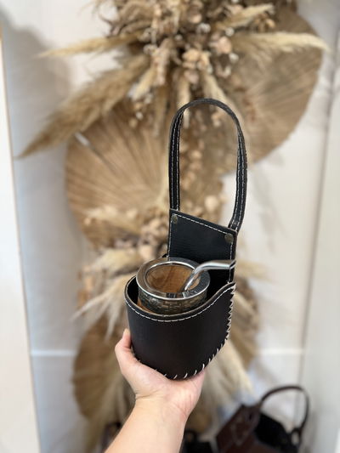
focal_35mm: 24
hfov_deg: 56.8
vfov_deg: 71.6
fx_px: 314
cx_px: 170
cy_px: 226
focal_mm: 6.76
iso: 250
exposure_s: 1/50
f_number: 1.78
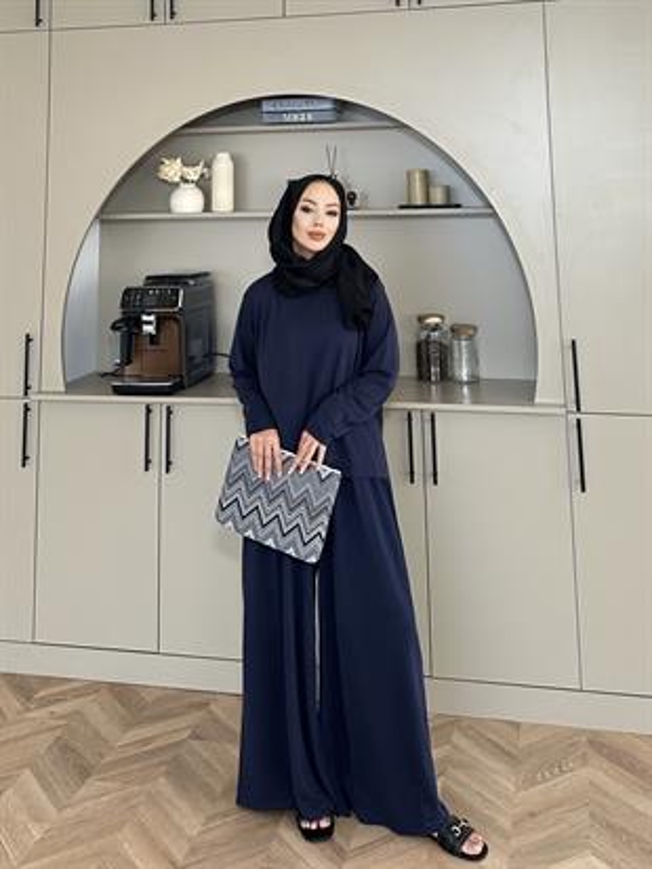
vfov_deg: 71.6
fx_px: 602
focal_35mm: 24
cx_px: 326
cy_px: 434
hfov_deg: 56.8
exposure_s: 1/121
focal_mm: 6.86
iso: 200
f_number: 1.78
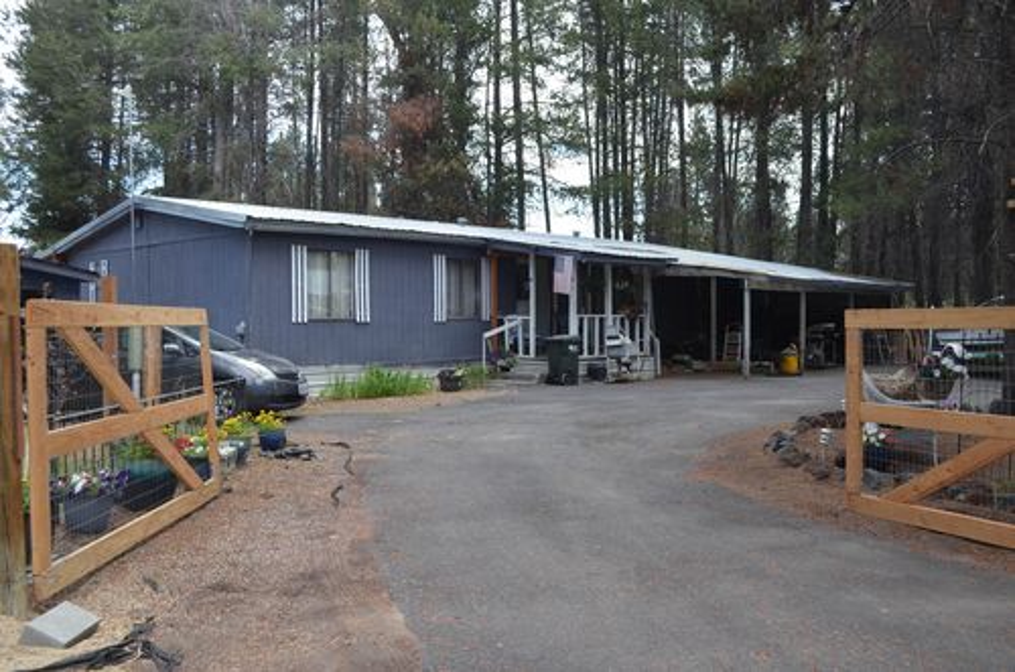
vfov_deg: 39.8
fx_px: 928
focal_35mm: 33
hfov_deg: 57.3
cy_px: 336
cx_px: 508
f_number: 5.6
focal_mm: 22
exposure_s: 1/125
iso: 400
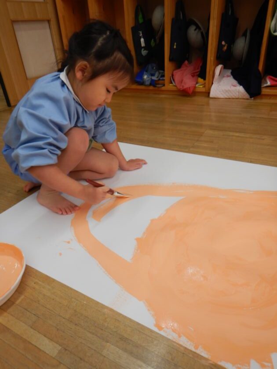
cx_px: 138
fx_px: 256
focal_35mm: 24
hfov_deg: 56.8
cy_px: 184
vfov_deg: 71.6
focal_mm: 4.3
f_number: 2.8
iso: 125
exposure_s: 1/80
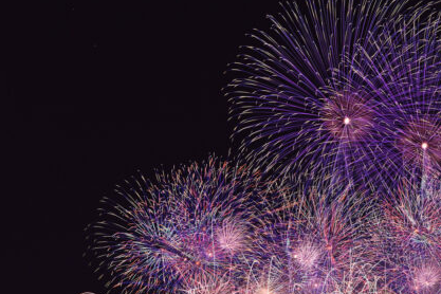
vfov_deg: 28.4
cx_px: 362
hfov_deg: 40.7
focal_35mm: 46
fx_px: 563
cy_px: 251
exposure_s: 14.6
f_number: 9
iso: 100
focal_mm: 24
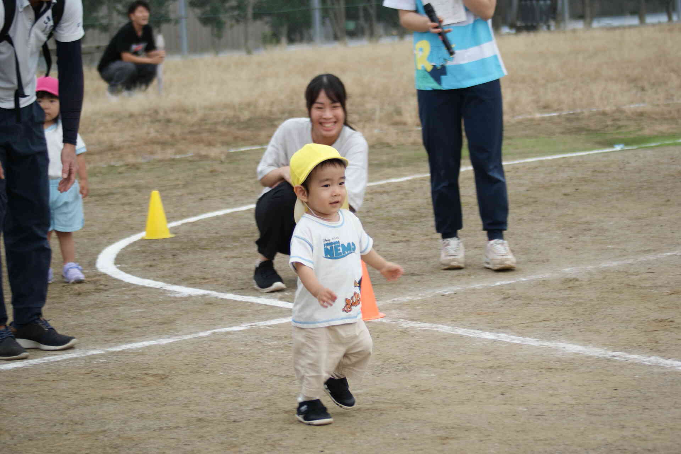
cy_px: 227
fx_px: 2128
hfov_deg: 18.2
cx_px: 340
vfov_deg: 12.2
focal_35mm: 112
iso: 100
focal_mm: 75
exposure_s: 1/160
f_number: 4.5
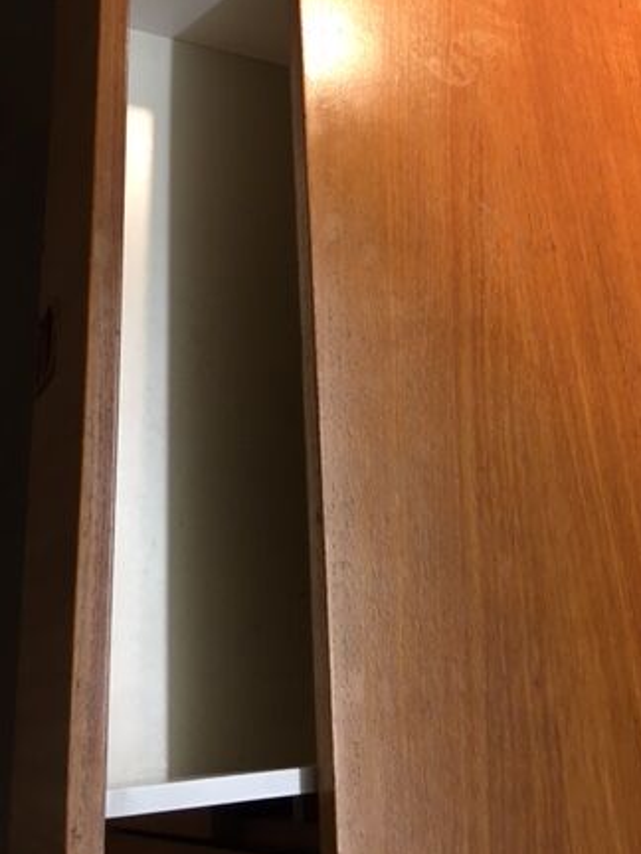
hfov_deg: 33.1
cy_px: 308
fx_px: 1062
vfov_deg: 43.4
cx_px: 459
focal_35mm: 43
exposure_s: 1/33
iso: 100
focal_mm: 4.15
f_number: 2.2
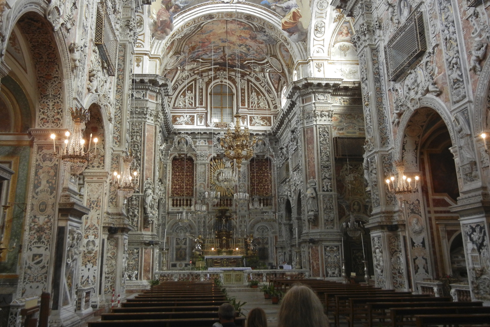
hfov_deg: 55.8
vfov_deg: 38.8
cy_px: 134
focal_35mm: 34
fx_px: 463
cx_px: 231
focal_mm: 5.4
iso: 400
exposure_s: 1/9.7
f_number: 3.5
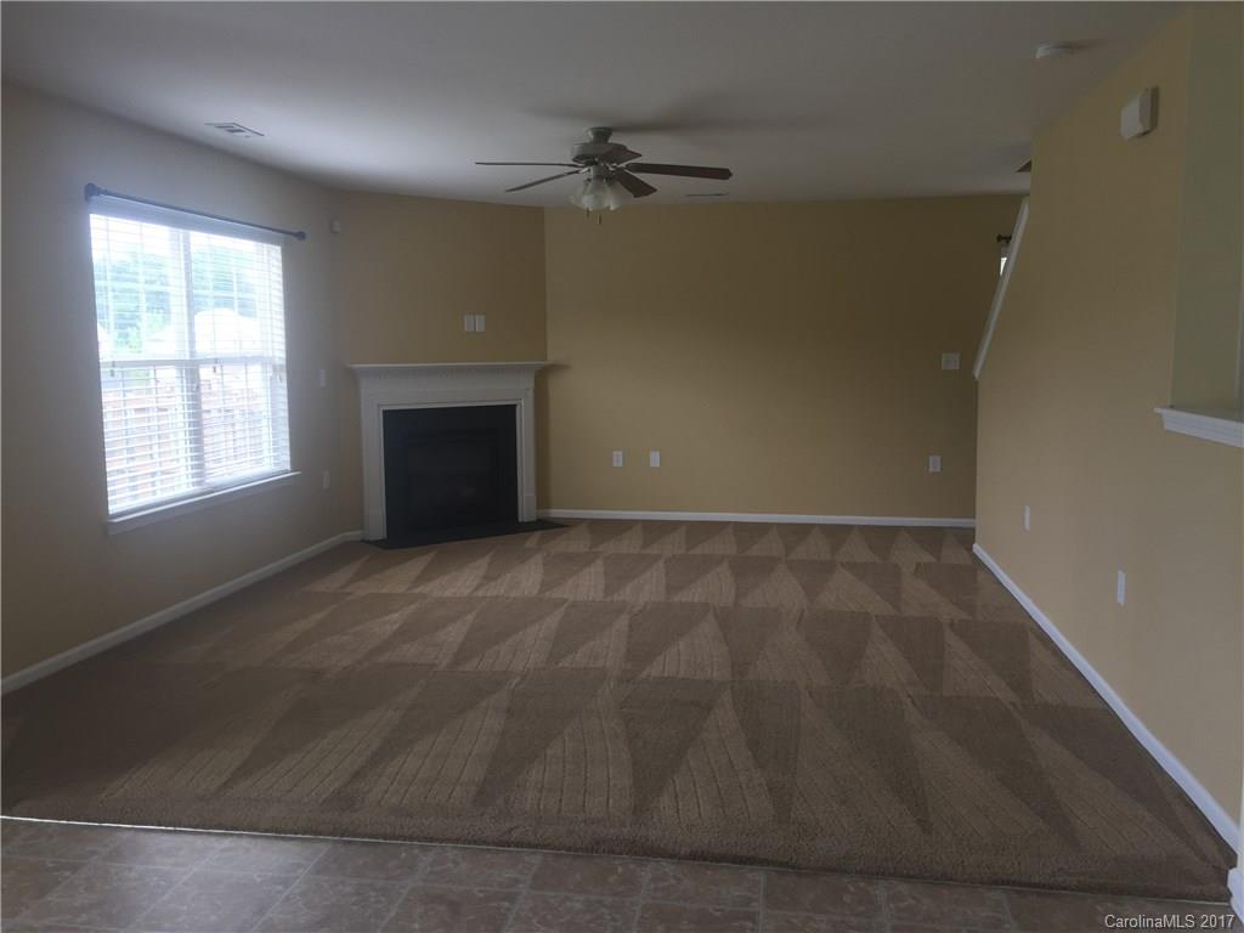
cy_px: 466
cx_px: 622
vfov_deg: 48.2
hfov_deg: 61.7
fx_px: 1042
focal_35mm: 29
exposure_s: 1/40
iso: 32
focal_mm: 4.15
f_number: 2.2
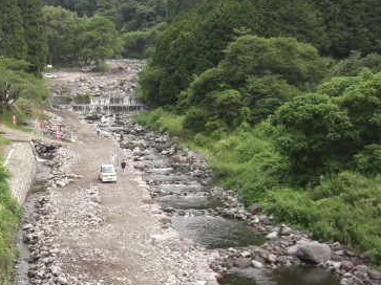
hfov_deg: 28.6
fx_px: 737
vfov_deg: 21.6
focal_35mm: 67
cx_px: 96
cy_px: 232
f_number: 2.8
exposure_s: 1/400
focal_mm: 7.9
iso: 80
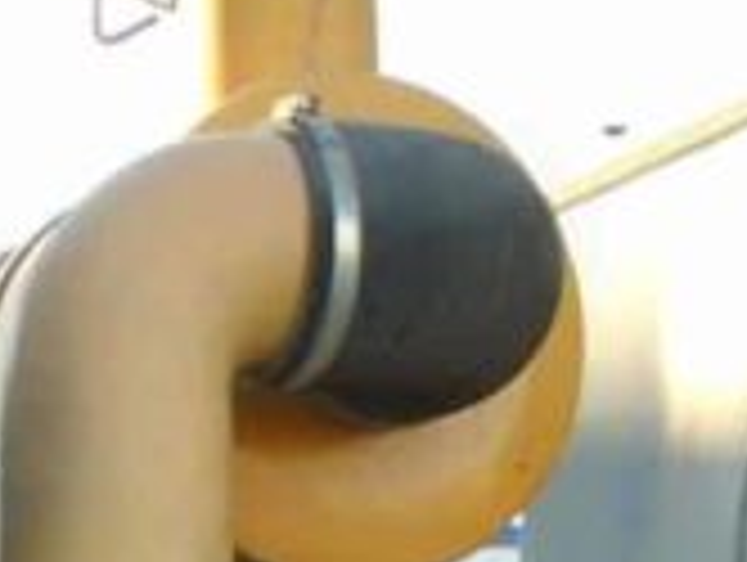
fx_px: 2701
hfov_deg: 14.8
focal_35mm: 125
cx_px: -315
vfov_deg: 11.0
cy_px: 1061
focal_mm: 4.6
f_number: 3.2
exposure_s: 1/80
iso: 100
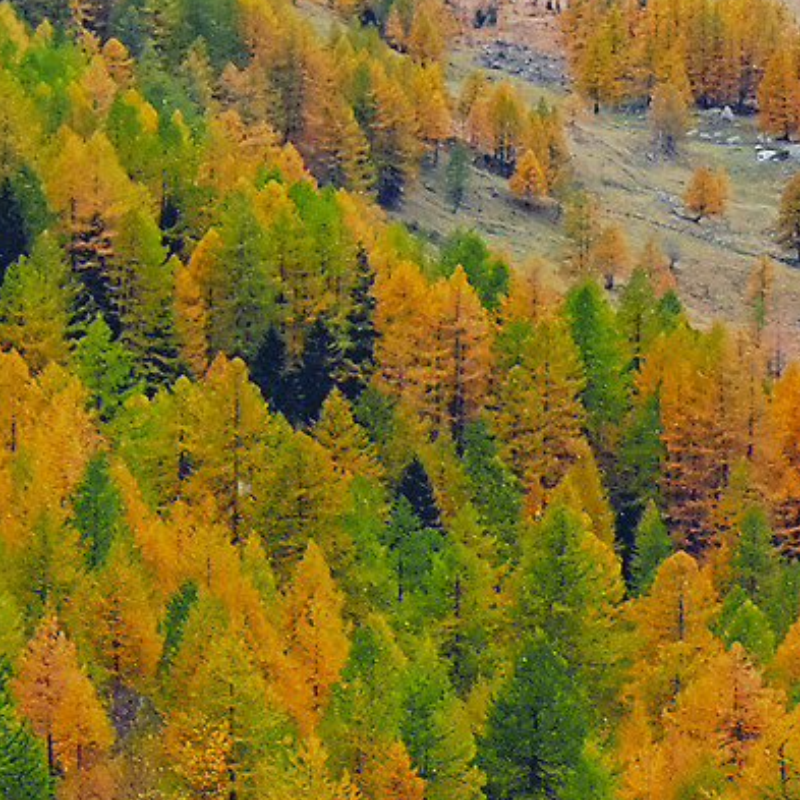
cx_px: -493
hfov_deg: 9.1
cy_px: -191
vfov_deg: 9.2
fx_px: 4889
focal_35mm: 187
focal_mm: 24
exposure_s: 1/400
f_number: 4
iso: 800
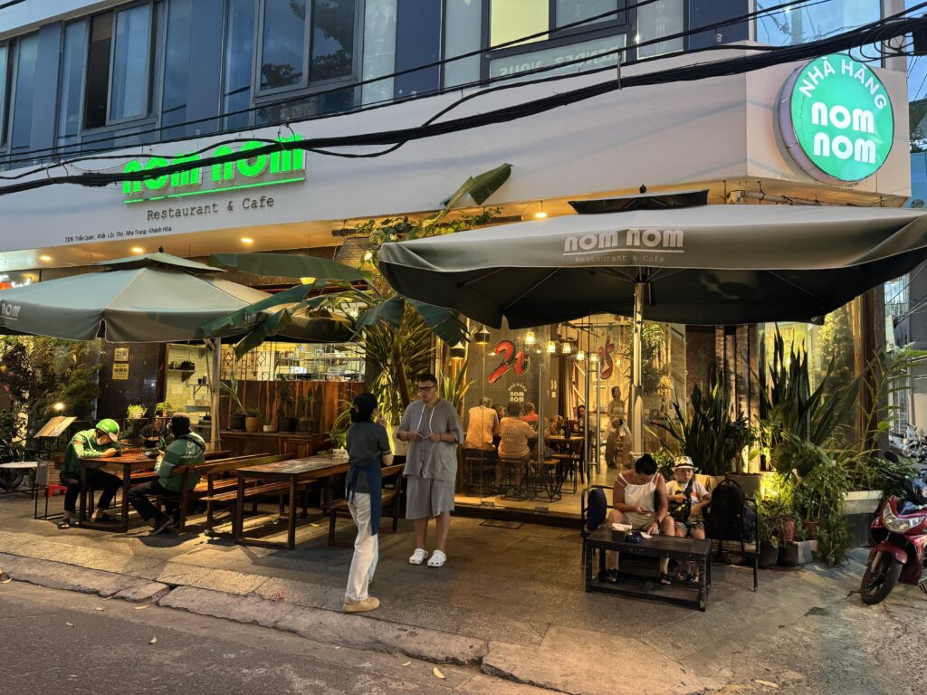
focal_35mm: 24
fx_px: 643
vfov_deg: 56.8
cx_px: 464
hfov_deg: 71.6
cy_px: 348
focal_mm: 6.76
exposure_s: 1/33
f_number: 1.78
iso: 640
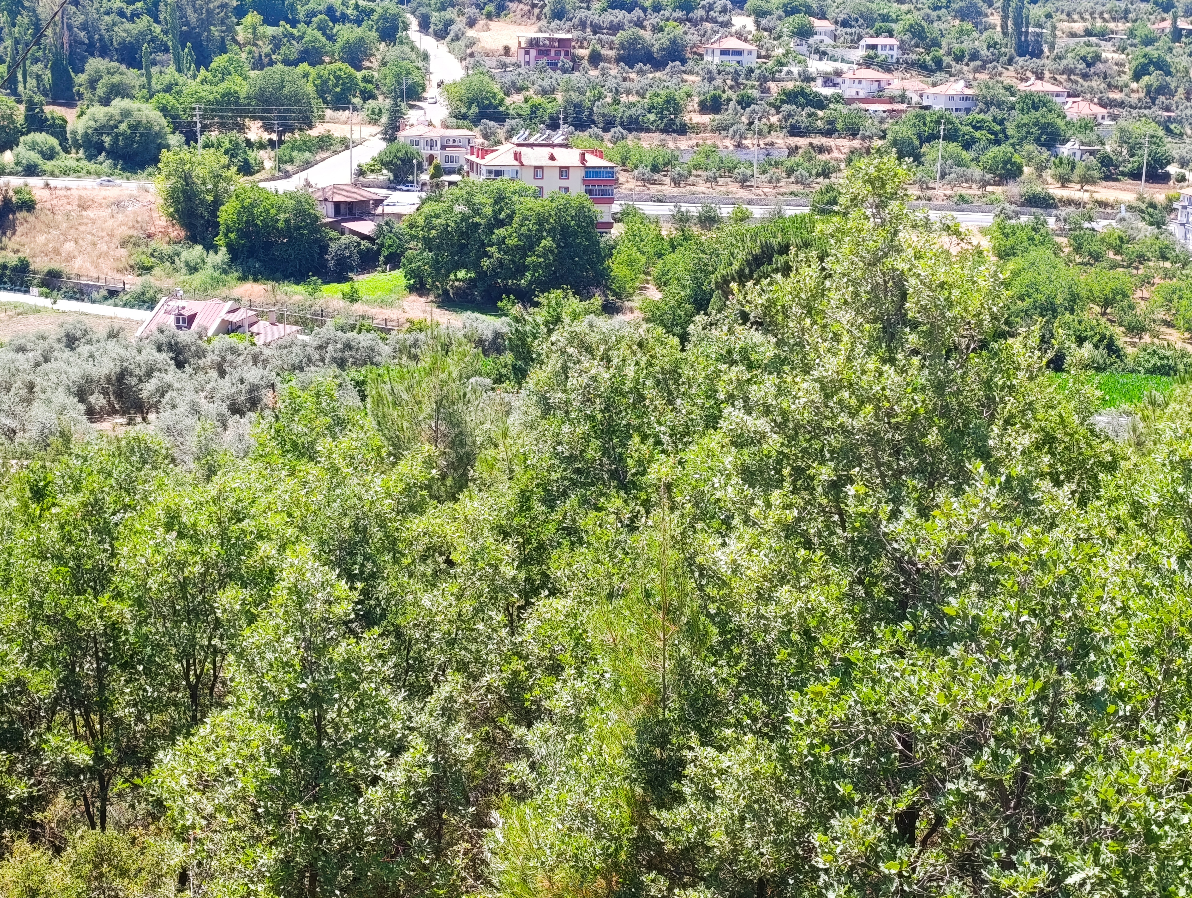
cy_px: 446
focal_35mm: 47
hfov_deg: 40.4
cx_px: 601
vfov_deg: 31.0
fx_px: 1621
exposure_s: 1/300
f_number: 1.65
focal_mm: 6.11
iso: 50
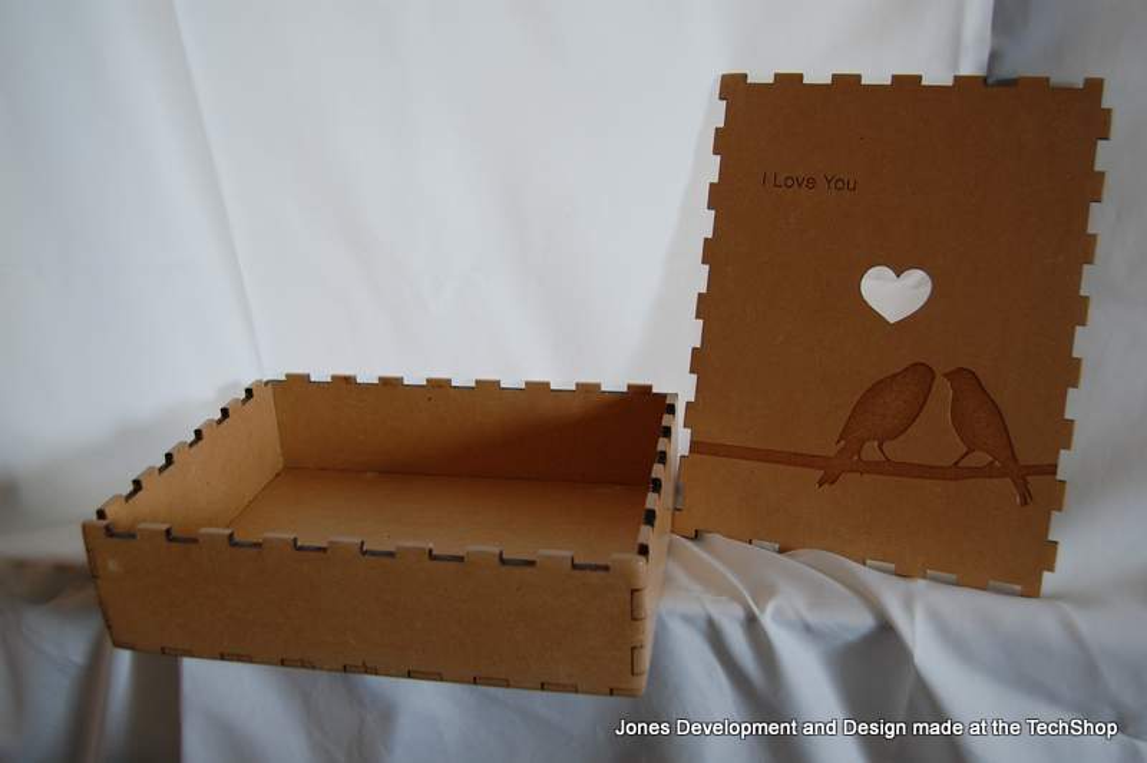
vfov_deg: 39.9
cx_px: 574
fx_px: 1051
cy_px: 382
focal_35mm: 33
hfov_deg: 57.3
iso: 400
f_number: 4.5
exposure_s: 1/80
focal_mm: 22
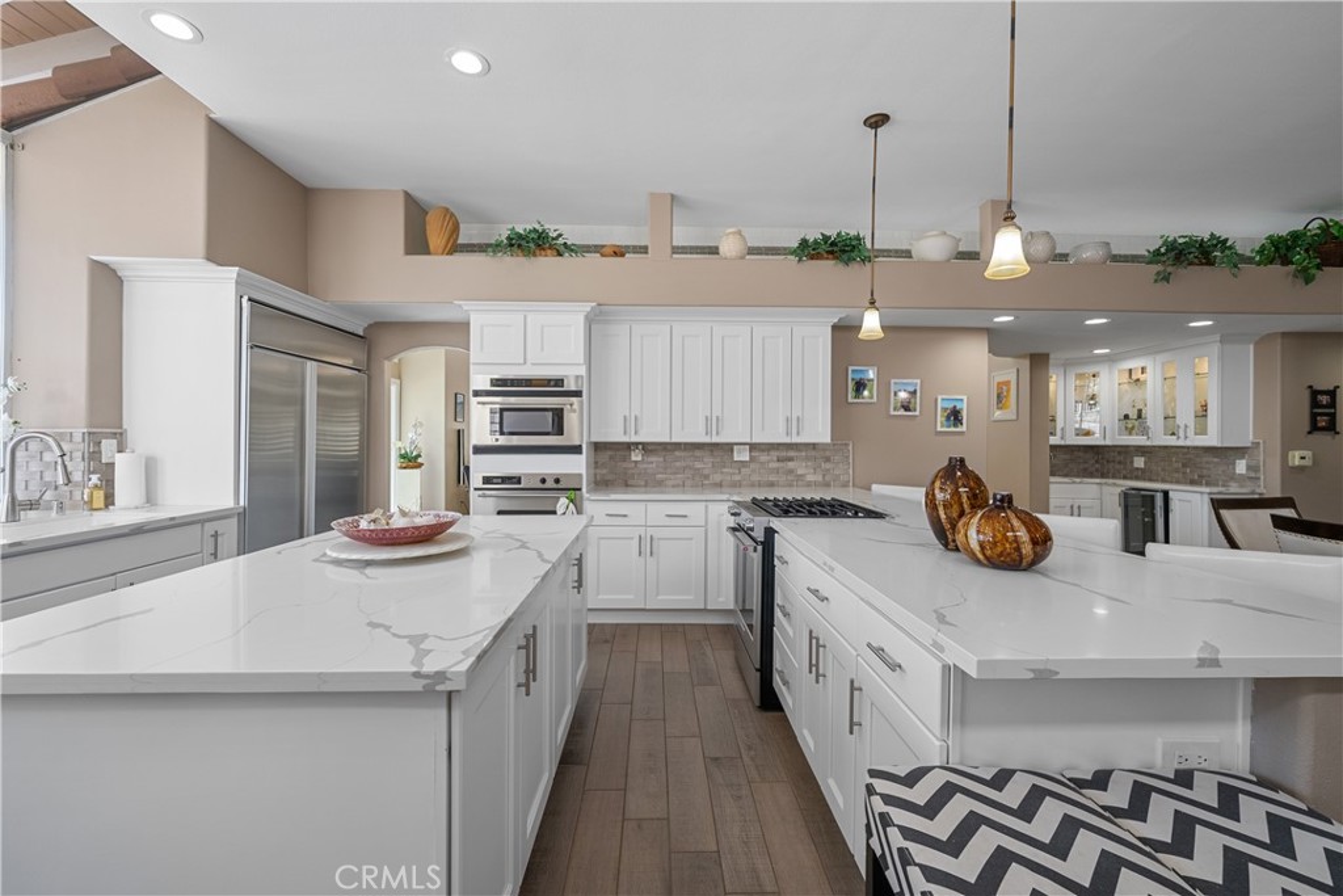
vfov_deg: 81.2
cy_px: 448
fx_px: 522
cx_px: 672
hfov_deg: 104.2
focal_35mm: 14
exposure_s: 1/25
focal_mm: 14
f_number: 9
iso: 400
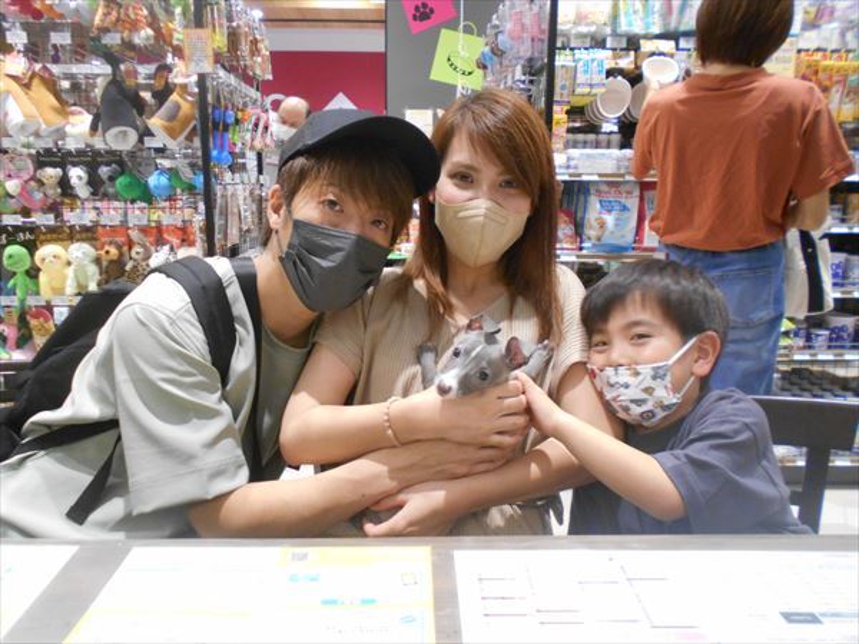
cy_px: 322
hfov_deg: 67.3
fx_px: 645
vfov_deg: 53.1
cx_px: 430
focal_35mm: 26
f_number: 3.2
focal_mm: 4.6
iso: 400
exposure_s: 1/30
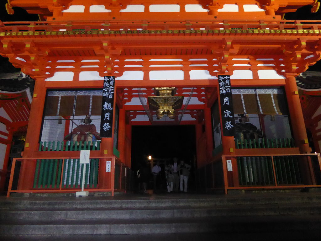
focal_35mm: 24
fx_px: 223
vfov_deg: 56.8
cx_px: 160
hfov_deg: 71.6
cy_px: 120
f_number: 3.3
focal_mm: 4.3
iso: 1250
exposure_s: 1/60
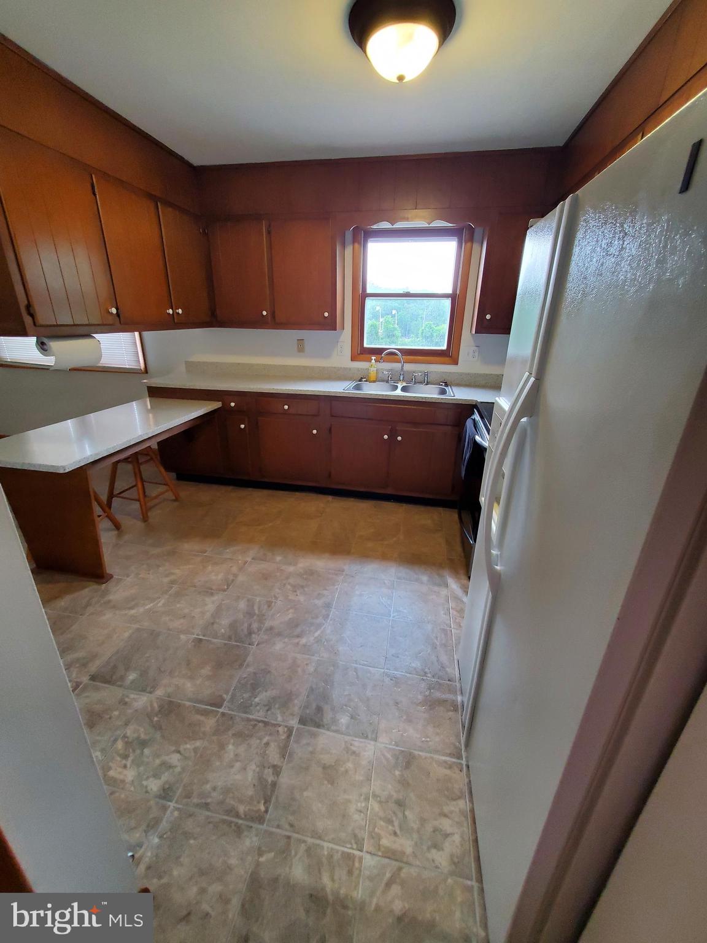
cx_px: 354
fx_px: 354
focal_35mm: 13
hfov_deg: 89.9
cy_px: 472
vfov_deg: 106.2
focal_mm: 1.8
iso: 200
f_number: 2.2
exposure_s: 1/60
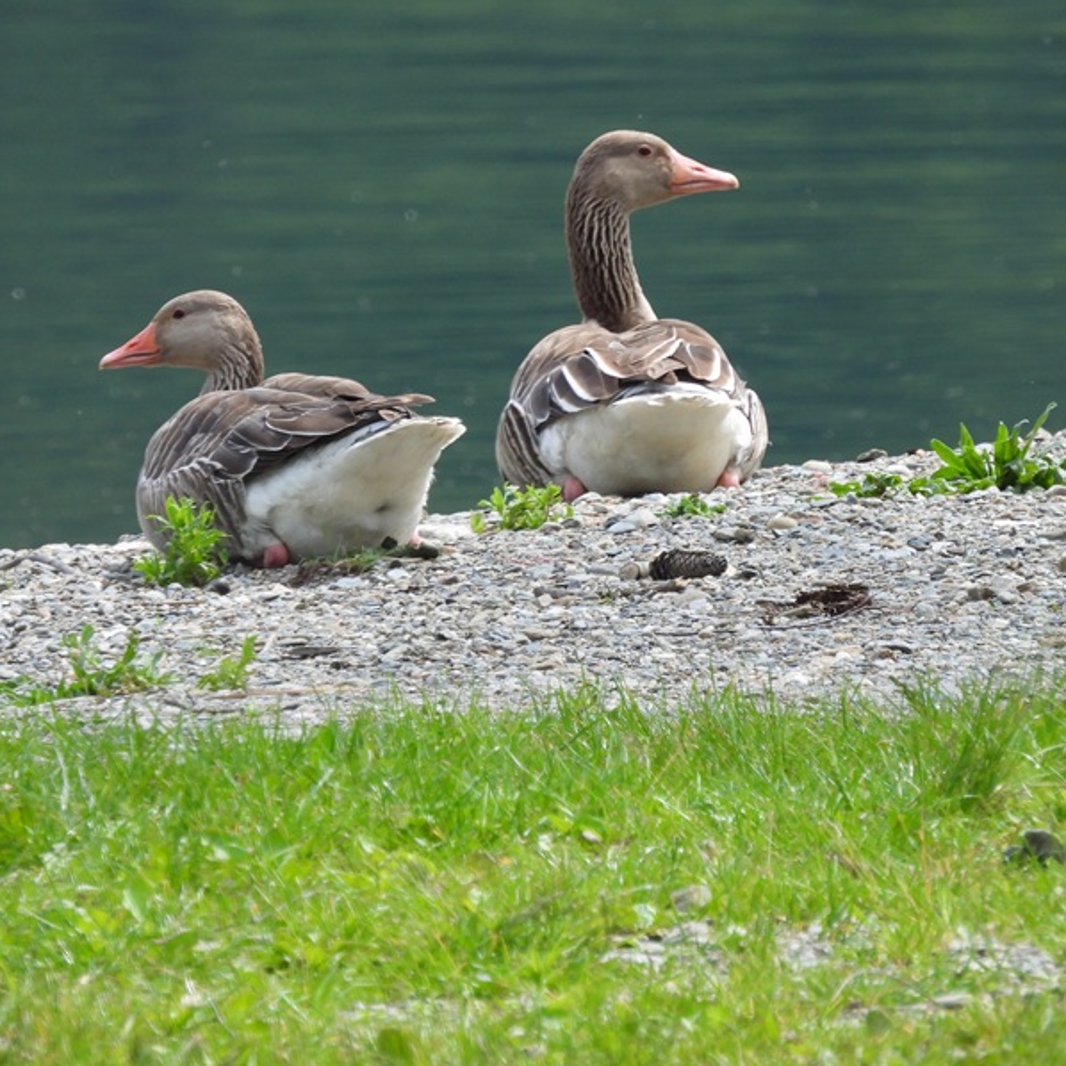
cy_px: 533
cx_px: 406
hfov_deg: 1.2
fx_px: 49439
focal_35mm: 1419
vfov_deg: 1.2
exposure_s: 1/250
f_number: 6.3
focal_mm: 214
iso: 200
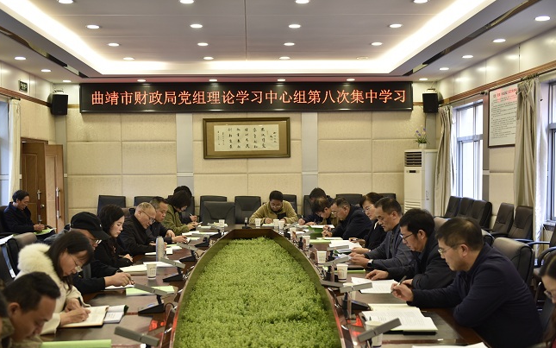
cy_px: 200
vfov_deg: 30.5
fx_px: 636
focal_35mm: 42
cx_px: 265
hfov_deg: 47.2
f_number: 3.2
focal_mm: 38
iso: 400
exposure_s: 1/60
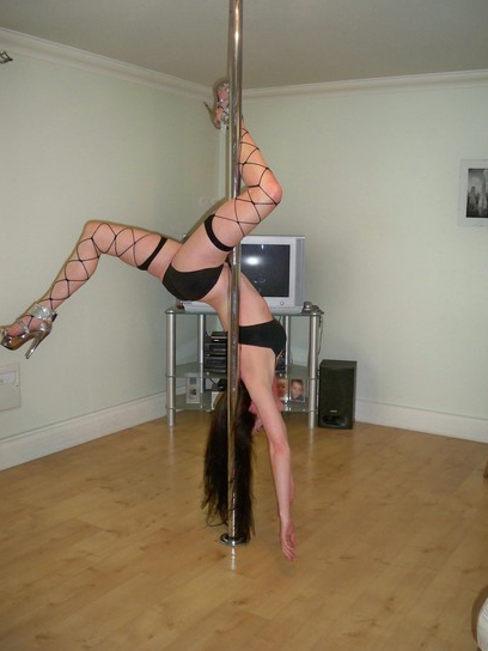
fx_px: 677
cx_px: 245
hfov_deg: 39.7
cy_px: 320
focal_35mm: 36
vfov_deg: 51.4
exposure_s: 1/30
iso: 200
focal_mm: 6.3
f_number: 3.1
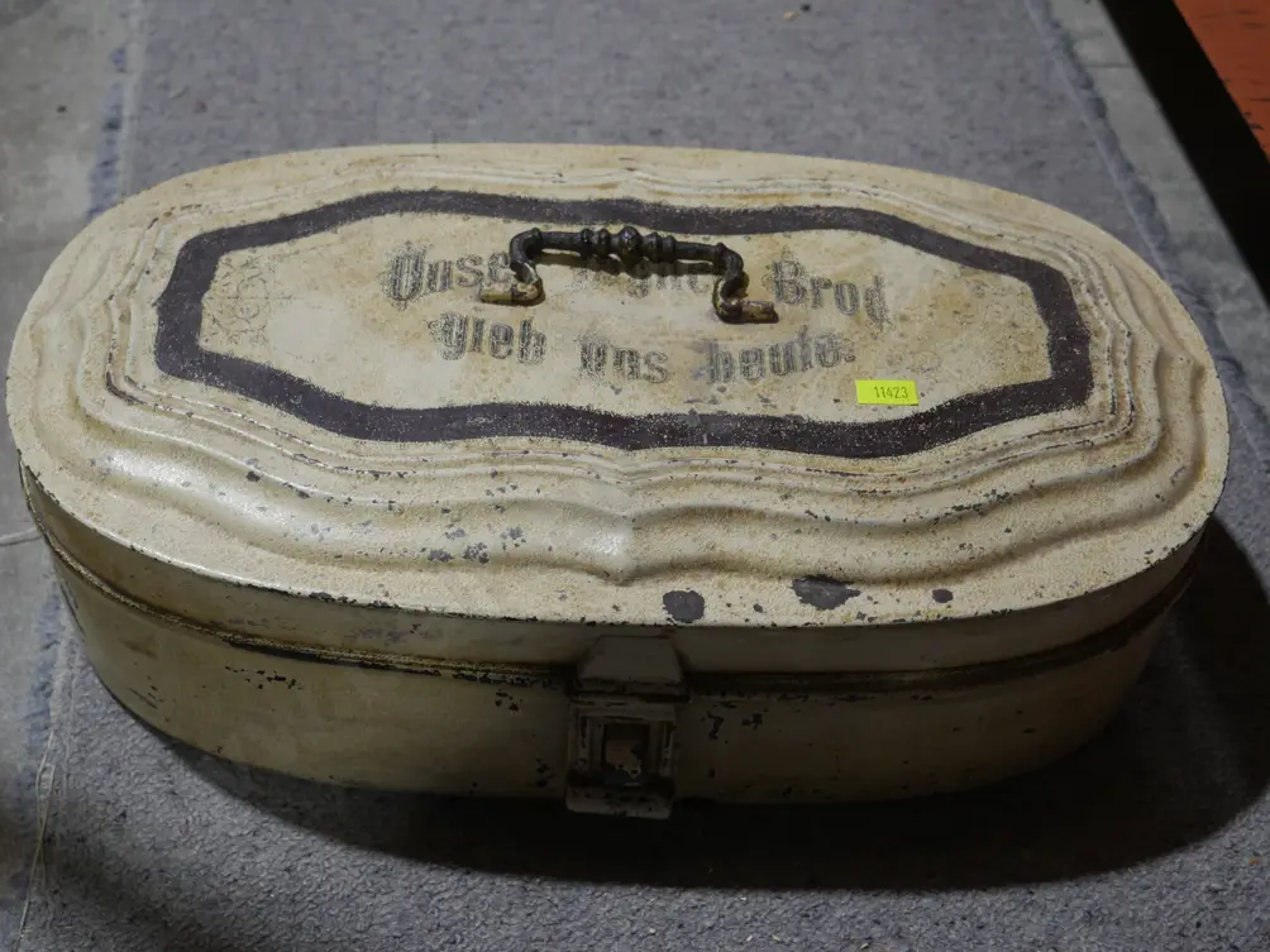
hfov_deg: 37.5
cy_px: 472
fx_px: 1871
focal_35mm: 51
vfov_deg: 28.6
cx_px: 627
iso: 400
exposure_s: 1/60
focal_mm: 25
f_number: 5.3
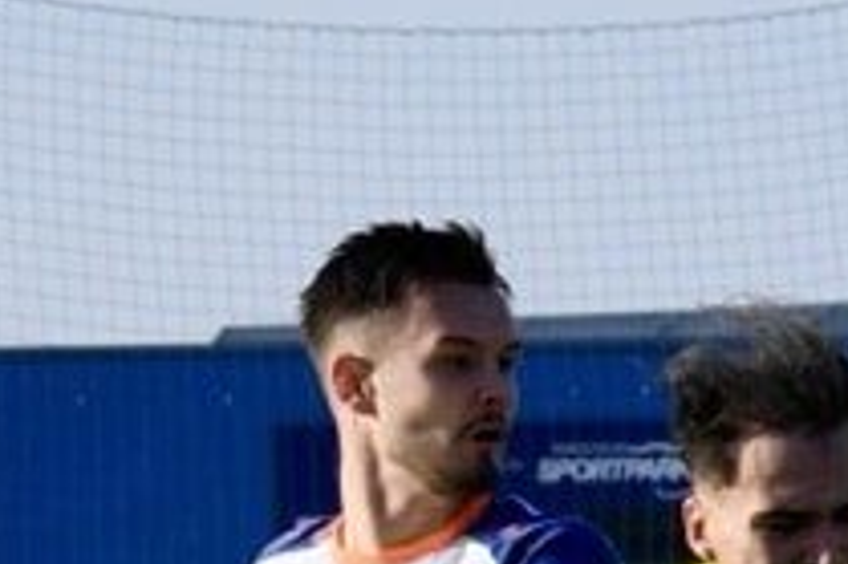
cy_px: 1000
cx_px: 2507
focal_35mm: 826
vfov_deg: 1.7
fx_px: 19441
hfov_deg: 2.5
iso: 2500
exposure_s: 1/1600
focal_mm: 135
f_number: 14
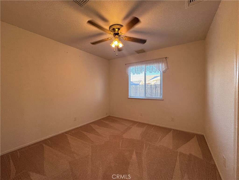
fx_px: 97
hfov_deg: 102.1
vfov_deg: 85.7
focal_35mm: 14
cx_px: 120
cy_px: 90
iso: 200
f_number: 2.2
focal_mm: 2.22
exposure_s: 1/120
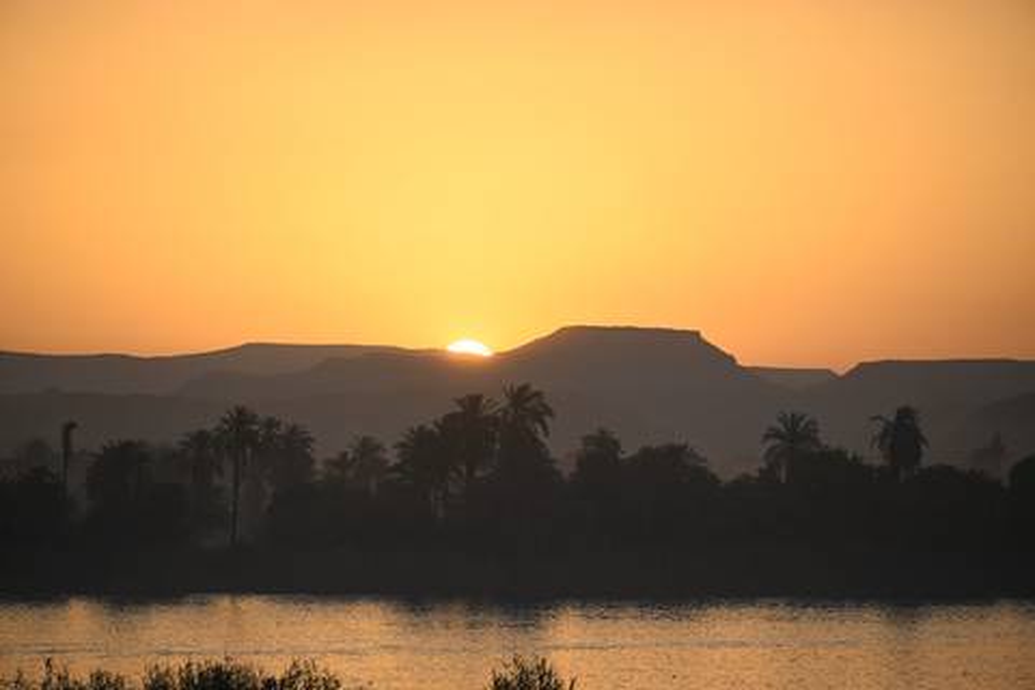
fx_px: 5750
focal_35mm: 200
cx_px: 518
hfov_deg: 10.3
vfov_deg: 6.9
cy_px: 345
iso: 100
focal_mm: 200
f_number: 3.5
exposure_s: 1/640
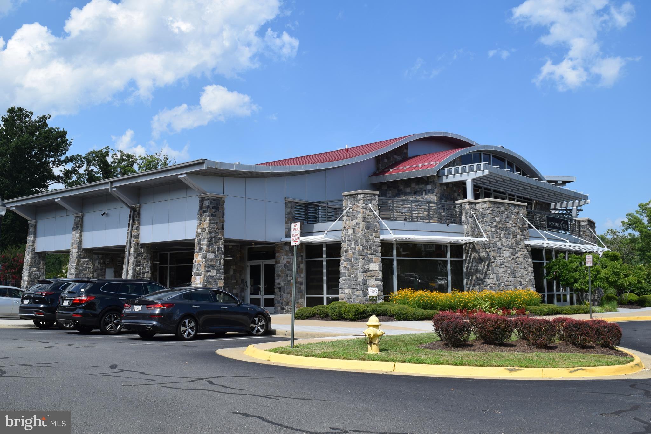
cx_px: 326
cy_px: 217
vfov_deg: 36.9
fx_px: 651
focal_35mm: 36
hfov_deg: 53.1
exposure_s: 1/400
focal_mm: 24
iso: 200
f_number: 10
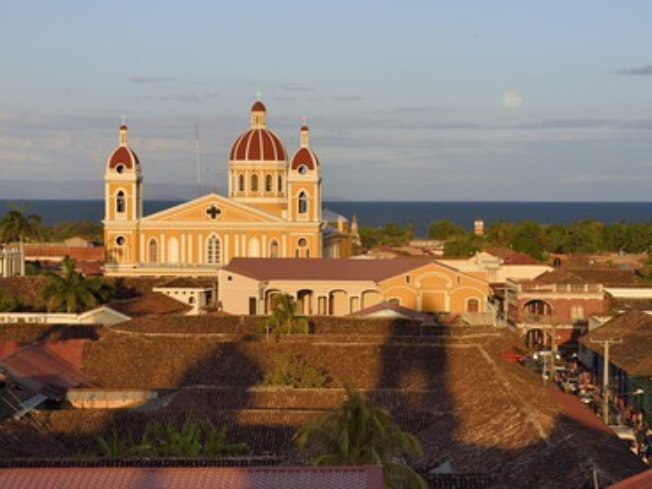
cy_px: 244
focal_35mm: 104
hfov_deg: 18.9
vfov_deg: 14.2
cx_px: 348
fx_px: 1960
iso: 400
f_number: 9
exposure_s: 1/400
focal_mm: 95
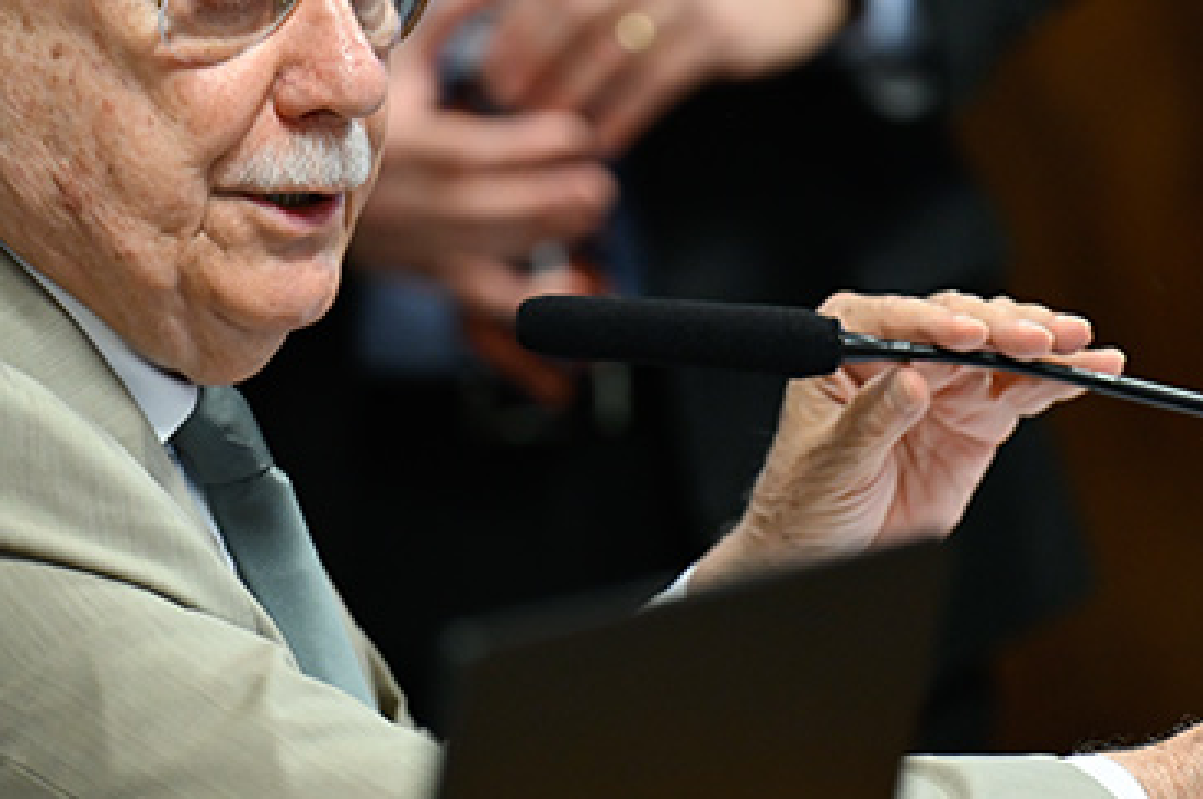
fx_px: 15685
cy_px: 358
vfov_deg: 2.9
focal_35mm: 470
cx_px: 641
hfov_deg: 4.4
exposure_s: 1/160
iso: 1600
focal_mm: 200
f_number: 2.8
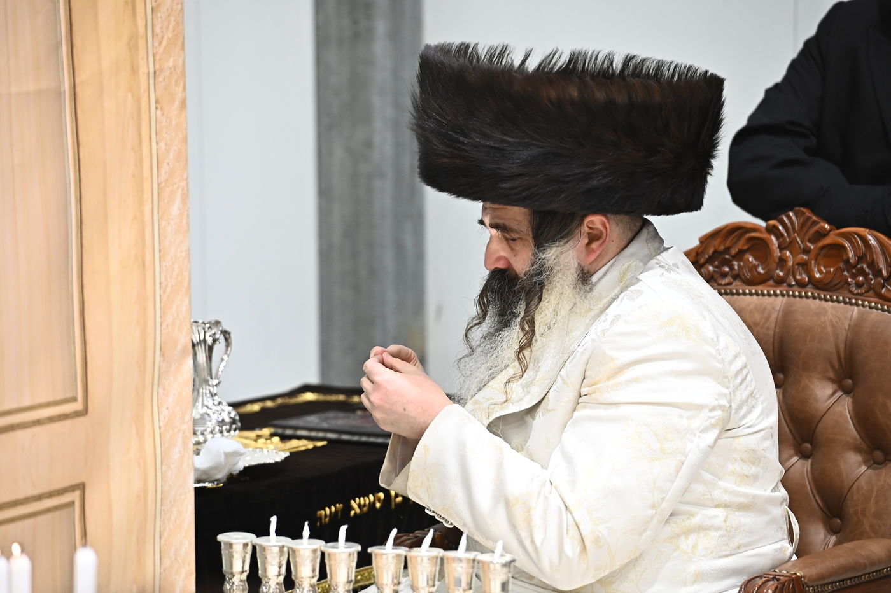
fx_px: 4947
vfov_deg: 6.9
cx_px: 446
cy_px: 296
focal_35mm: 200
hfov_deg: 10.3
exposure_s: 1/160
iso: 2500
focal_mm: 200
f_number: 4.5
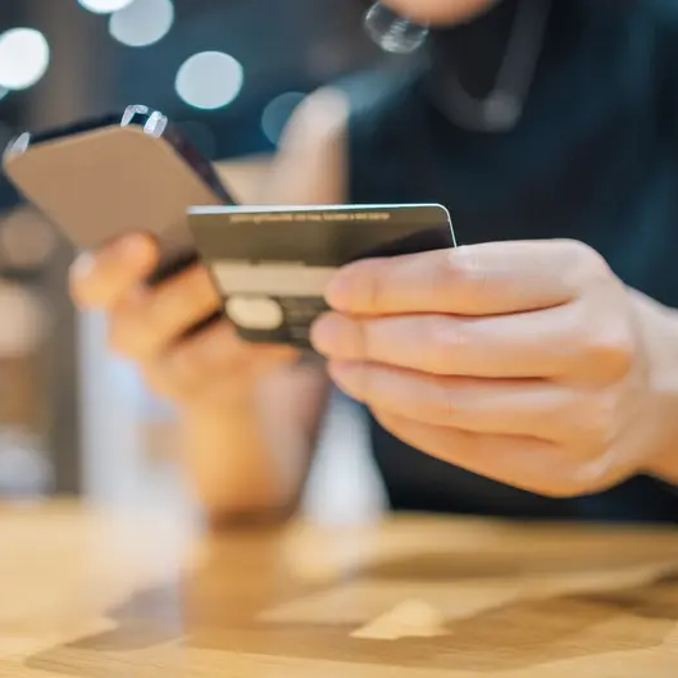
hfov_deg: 37.5
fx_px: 997
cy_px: 338
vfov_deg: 37.6
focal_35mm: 45
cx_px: 324
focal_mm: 35
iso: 280
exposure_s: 1/200
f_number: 1.8
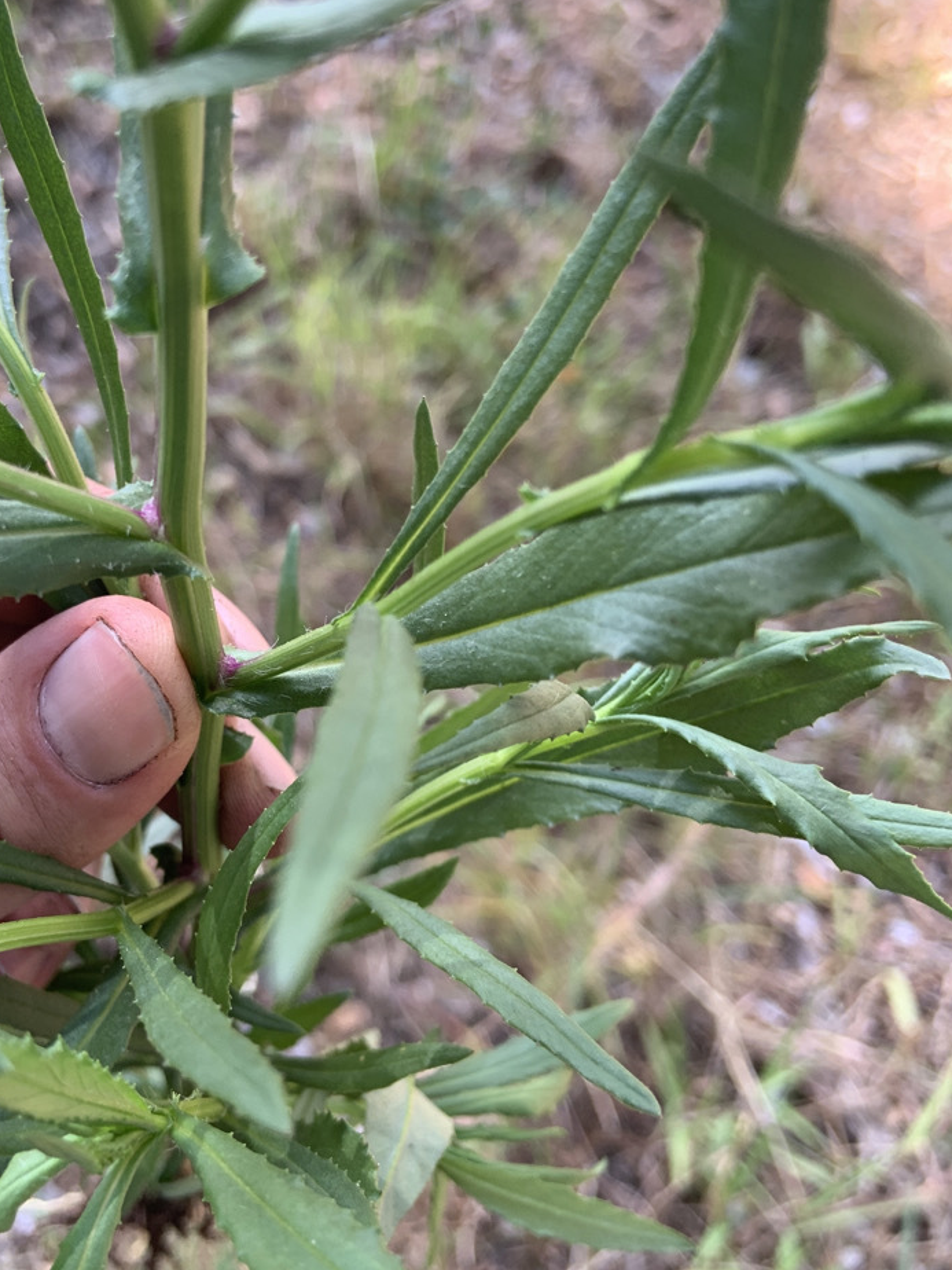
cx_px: 301
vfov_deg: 51.4
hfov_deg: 39.1
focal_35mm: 36
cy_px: 621
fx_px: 1320
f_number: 1.8
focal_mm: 4.25
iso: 32
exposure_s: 1/121
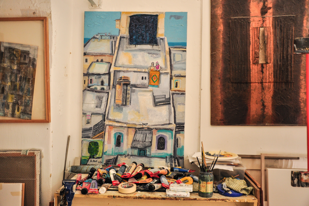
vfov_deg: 38.4
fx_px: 296
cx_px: 154
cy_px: 103
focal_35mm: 34
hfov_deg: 55.1
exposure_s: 1/100
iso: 560
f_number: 3.8
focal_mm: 23
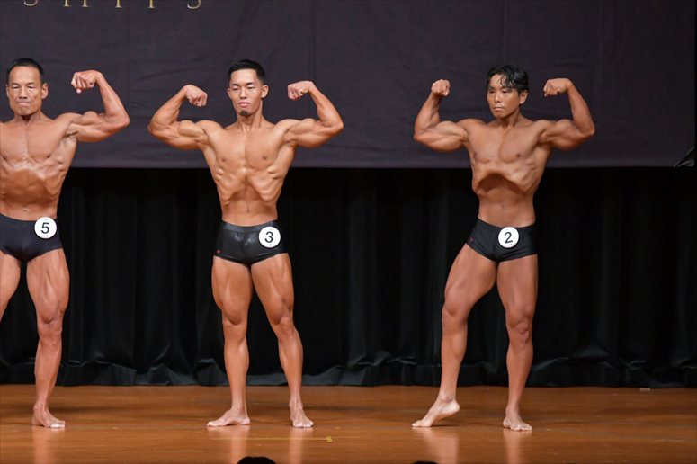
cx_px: 348
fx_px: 5225
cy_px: 232
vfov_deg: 5.1
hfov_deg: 7.6
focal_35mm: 270
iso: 5000
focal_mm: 180
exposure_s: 1/400
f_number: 5.6
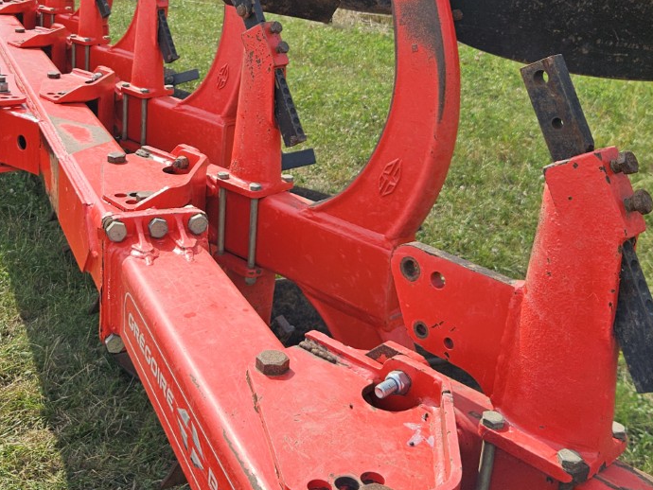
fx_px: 906
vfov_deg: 29.9
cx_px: 206
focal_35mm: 48
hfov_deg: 39.1
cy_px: 131
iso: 25
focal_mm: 5.4
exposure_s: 1/1601
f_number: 1.8
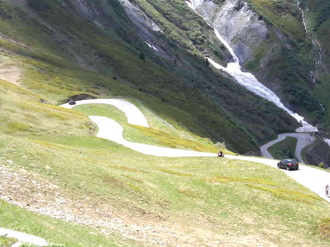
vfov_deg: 20.7
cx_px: 165
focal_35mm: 71
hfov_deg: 27.4
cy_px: 124
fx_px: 677
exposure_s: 1/500
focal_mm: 10
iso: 100
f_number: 4.3
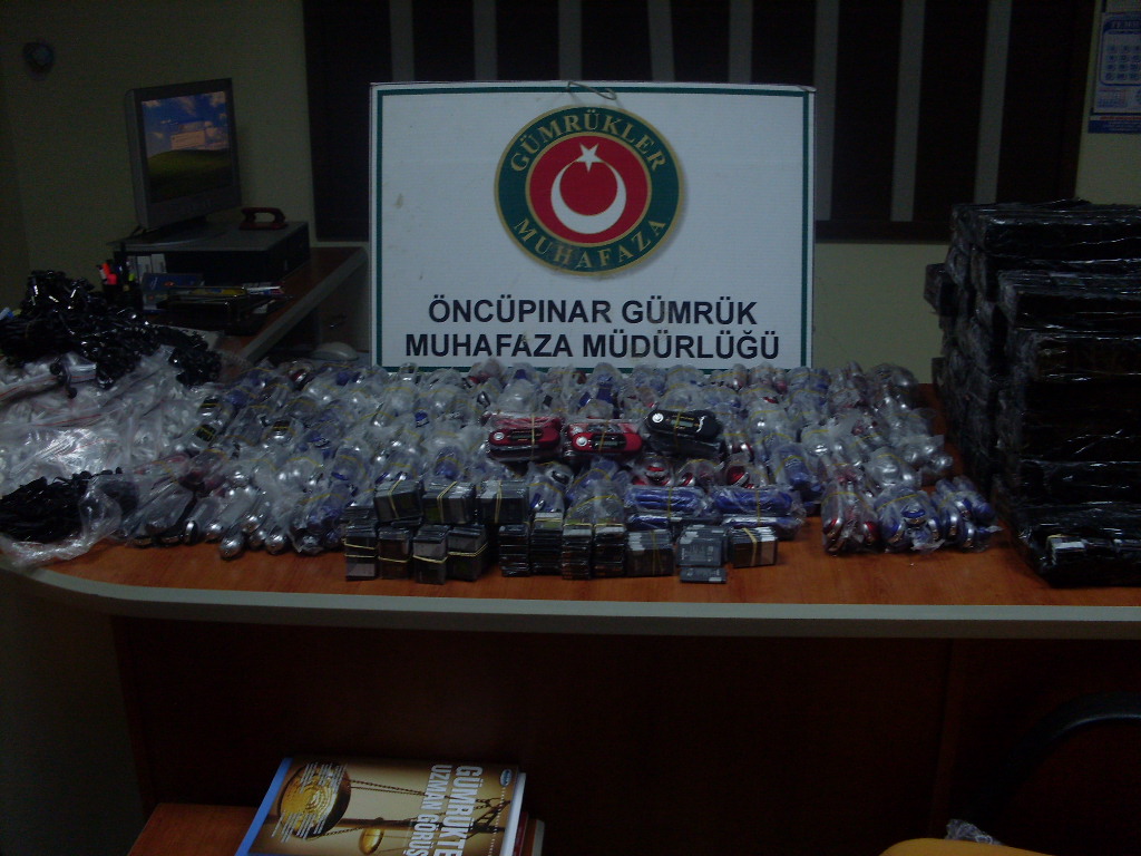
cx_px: 570
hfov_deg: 49.0
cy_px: 428
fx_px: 1253
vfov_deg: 37.7
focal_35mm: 38
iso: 100
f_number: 2.8
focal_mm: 6.3
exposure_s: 1/45
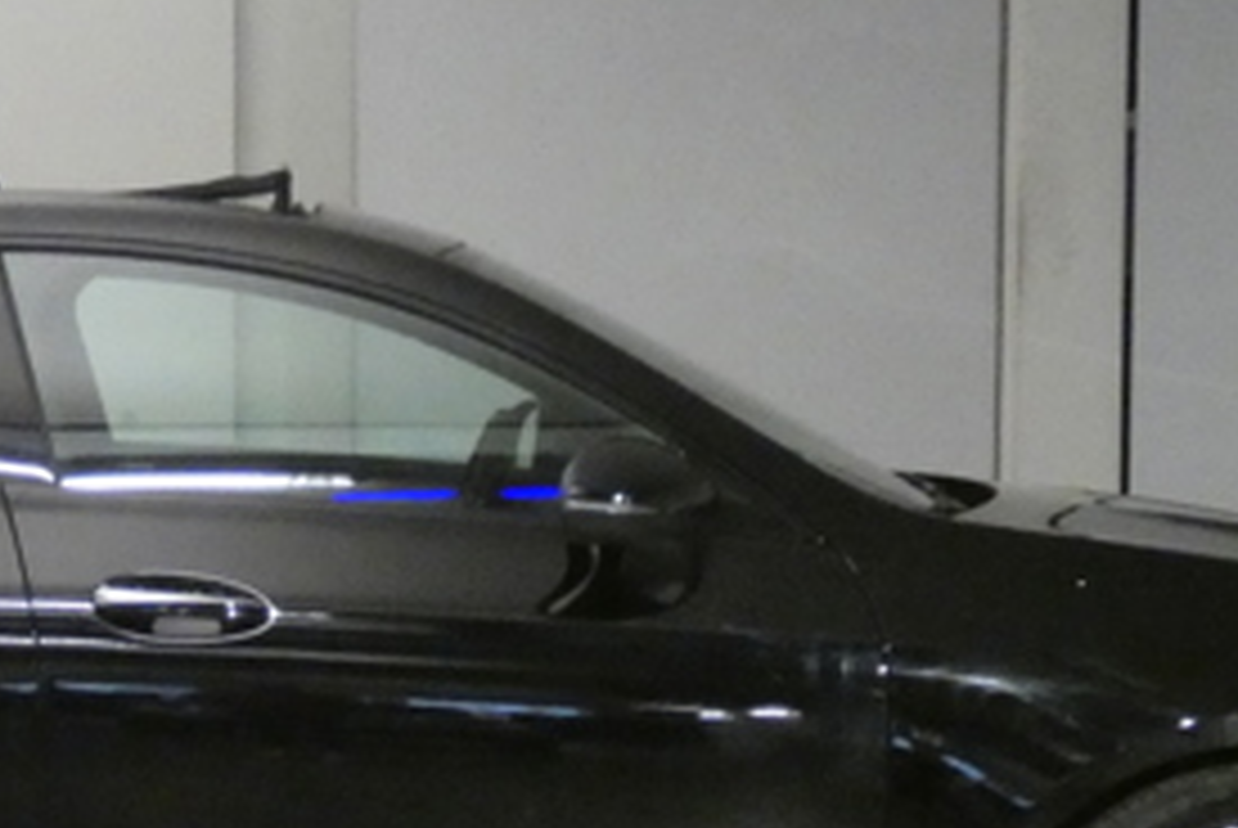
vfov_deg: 9.8
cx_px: 162
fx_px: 4785
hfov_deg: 14.6
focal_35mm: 139
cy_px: 796
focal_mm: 8.2
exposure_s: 1/80
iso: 1600
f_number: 3.8
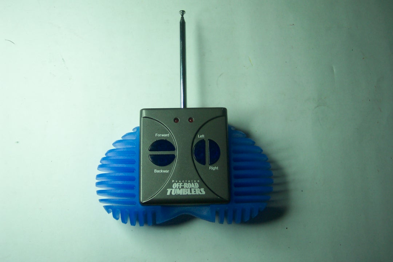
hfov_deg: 50.7
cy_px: 131
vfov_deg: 35.1
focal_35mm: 38
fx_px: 415
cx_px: 196
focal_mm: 8
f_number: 2.8
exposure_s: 1/60
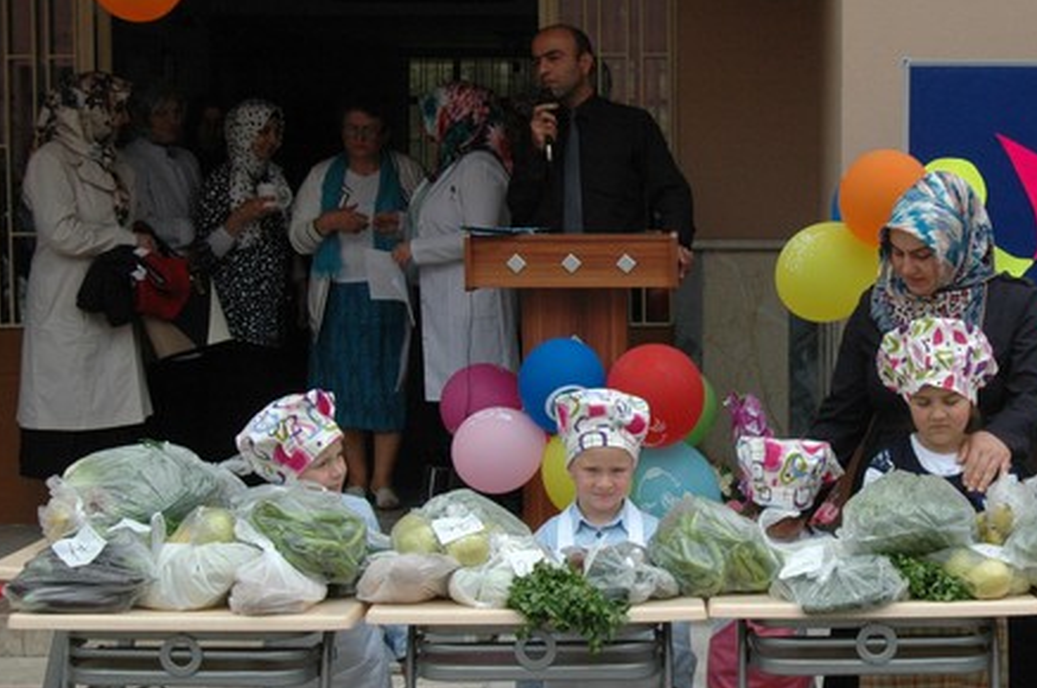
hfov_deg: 28.9
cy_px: 293
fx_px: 1985
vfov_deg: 19.7
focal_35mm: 69
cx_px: 757
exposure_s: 1/320
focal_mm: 30
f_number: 9
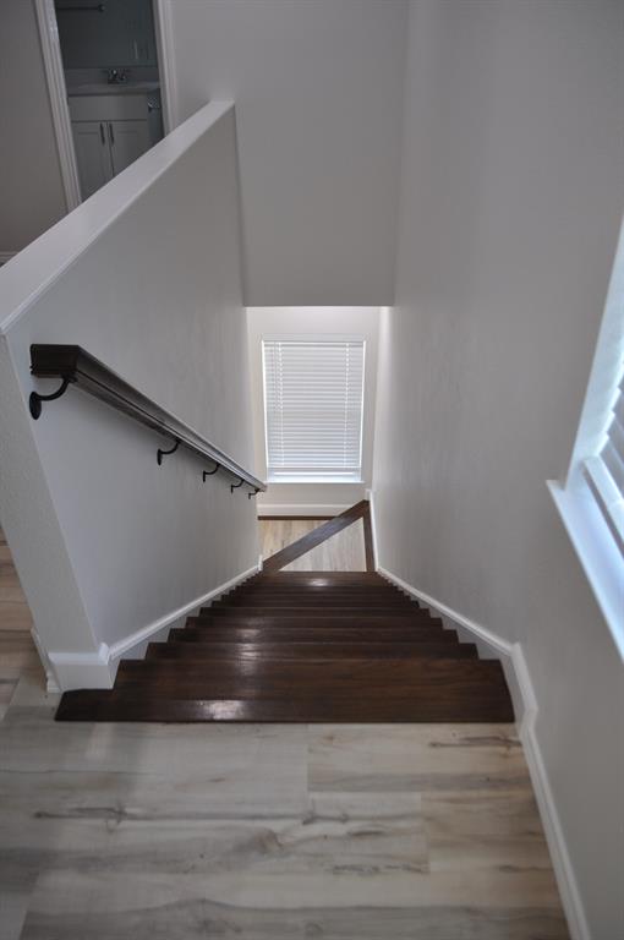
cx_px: 312
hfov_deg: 47.8
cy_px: 470
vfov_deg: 67.4
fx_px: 704
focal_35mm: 27
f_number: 4
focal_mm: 18
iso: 500
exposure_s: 1/60
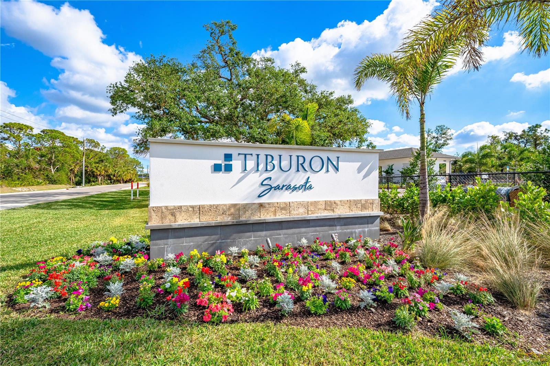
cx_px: 275
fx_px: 260
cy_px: 183
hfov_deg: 93.3
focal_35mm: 17
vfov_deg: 70.4
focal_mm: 17
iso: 800
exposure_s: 1/1000
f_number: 11
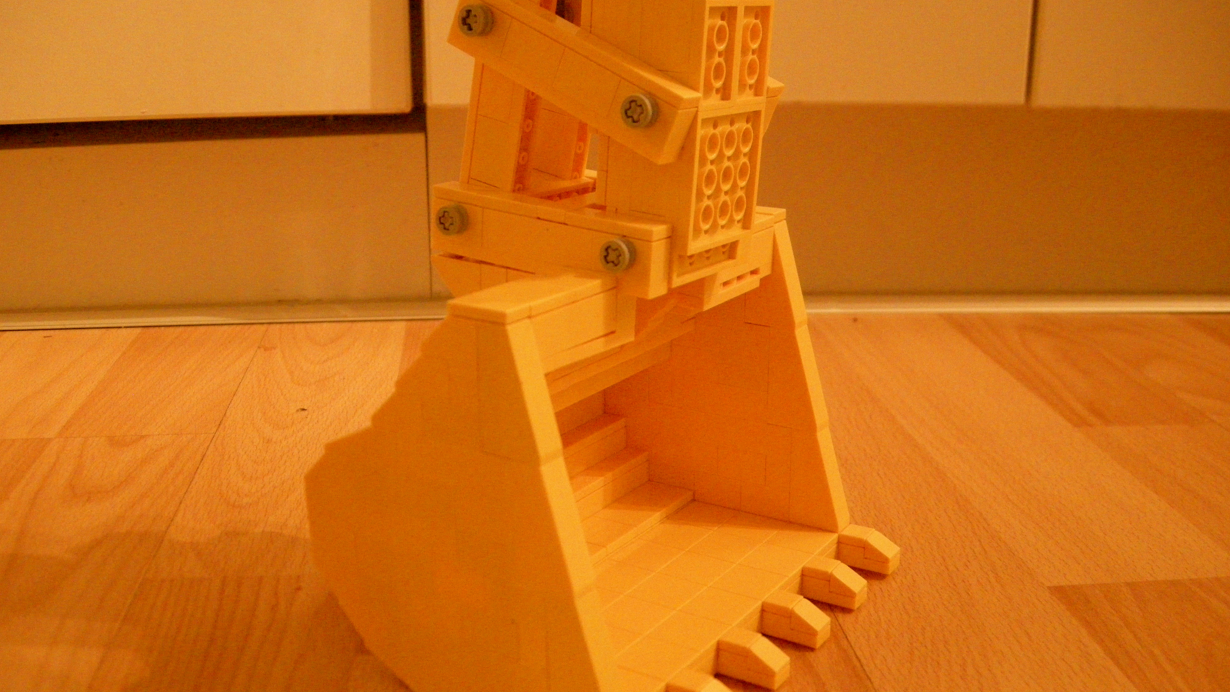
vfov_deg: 30.4
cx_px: 604
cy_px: 414
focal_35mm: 39
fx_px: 1272
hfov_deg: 51.6
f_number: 2.7
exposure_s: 1/6.7
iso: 800
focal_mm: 7.5
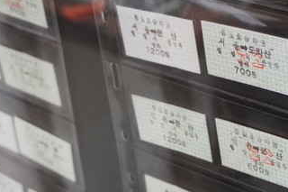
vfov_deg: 12.7
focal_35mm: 107
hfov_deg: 19.0
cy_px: 178
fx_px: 856
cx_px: 213
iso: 3200
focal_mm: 38
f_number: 5.6
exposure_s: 1/160
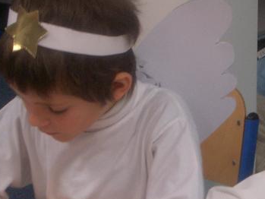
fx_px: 1087
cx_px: 208
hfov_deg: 13.8
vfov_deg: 10.4
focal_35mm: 142
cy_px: 141
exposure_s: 1/60
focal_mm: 10.2
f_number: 3.5
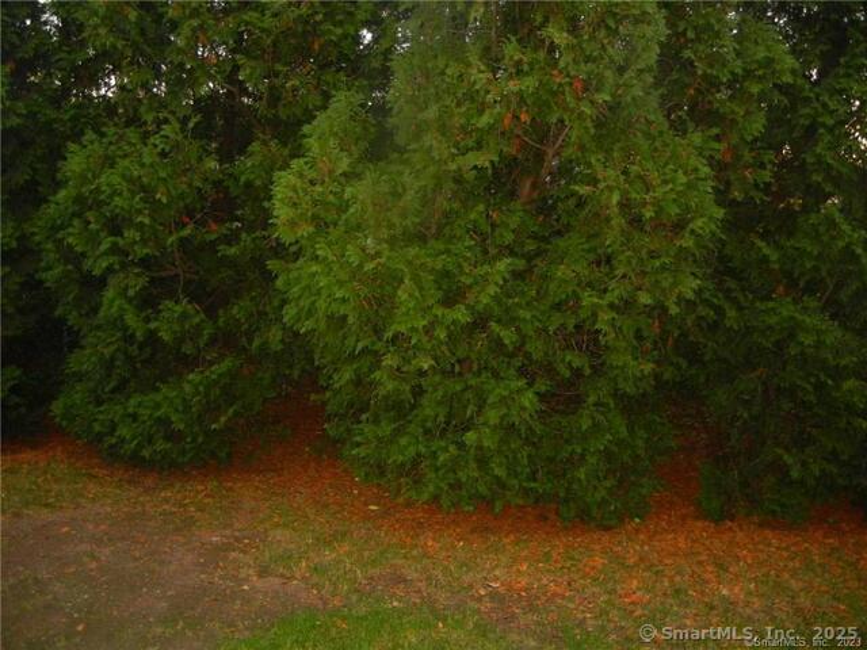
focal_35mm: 30
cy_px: 325
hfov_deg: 60.0
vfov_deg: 46.8
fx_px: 751
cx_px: 434
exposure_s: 1/30
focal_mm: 5.4
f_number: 3.5
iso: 800
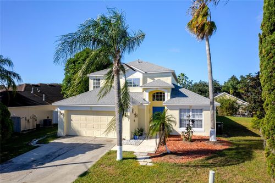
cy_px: 92
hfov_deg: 78.6
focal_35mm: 22
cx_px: 138
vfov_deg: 57.2
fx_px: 168
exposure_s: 1/80
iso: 100
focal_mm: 8.4
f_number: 2.8
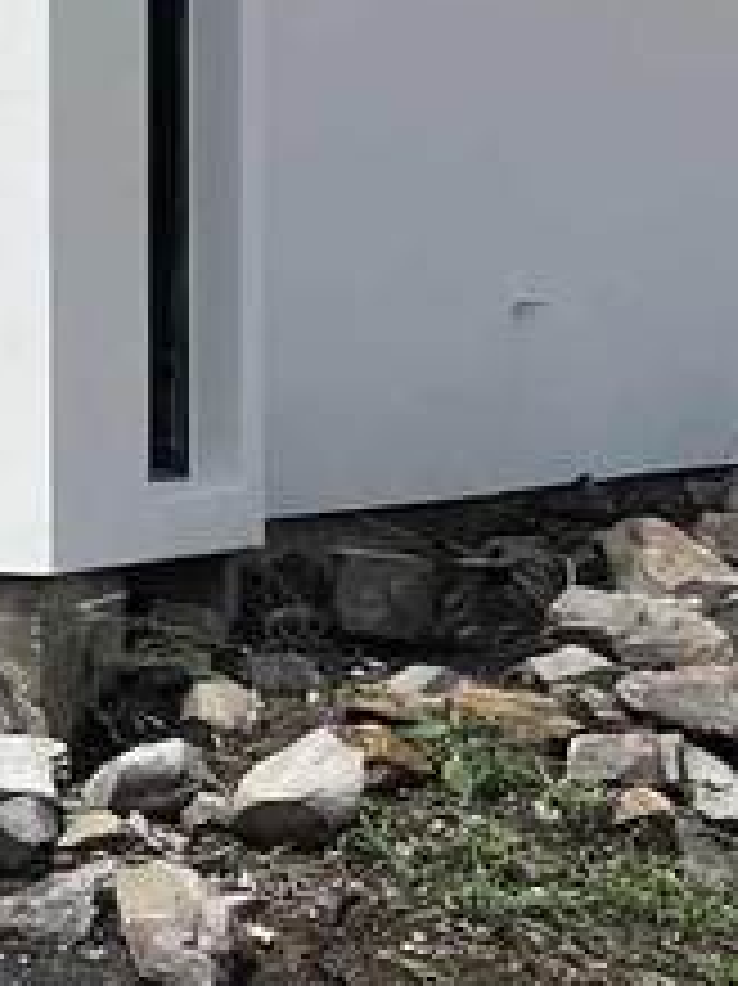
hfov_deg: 7.8
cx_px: -1840
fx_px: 4325
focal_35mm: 152
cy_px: 162
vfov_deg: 12.9
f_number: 1.6
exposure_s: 1/6173
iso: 50
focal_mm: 5.1
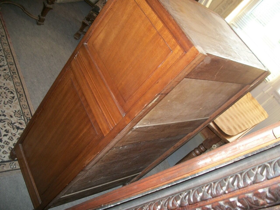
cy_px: 105
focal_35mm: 32
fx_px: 259
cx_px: 140
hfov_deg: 56.8
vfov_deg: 44.2
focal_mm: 5.7
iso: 160
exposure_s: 1/30
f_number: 2.9
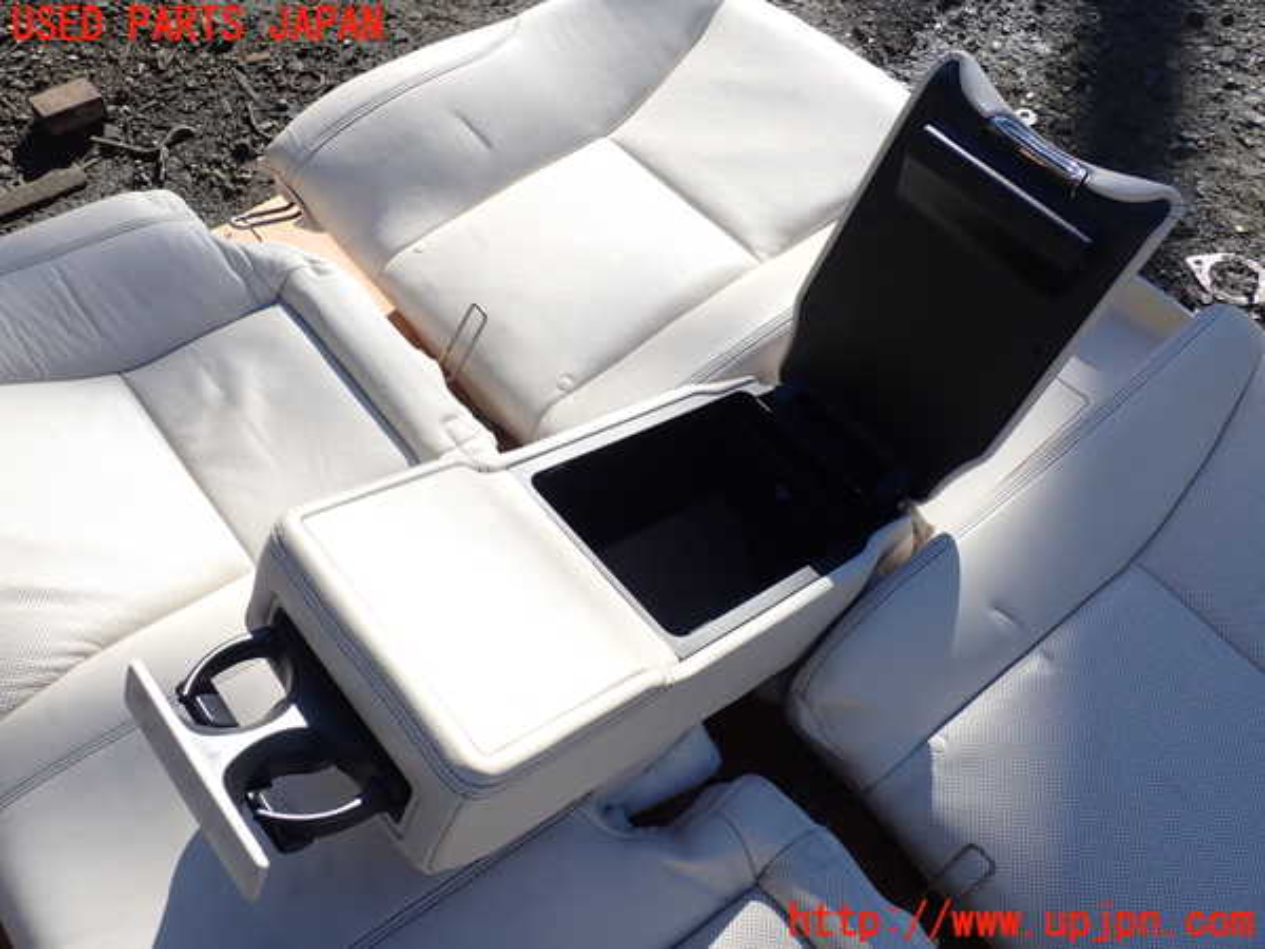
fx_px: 1096
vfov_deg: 46.8
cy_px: 474
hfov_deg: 60.0
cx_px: 632
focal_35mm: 30
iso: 100
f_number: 3.2
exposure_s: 1/800
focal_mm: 5.4
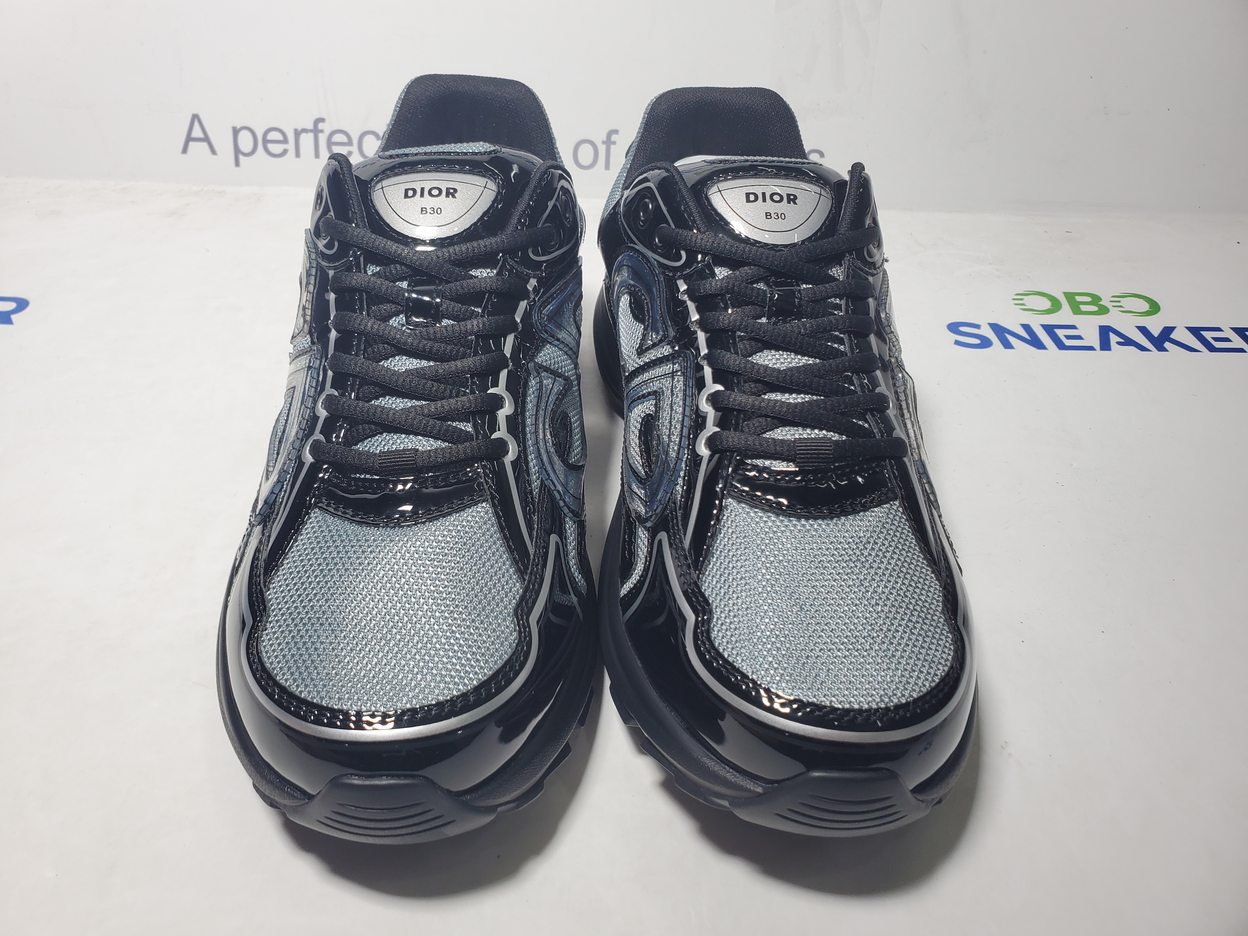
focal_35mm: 26
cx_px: 624
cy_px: 468
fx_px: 937
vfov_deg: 53.1
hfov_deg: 67.3
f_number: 2.4
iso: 50
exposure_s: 1/147
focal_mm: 4.3
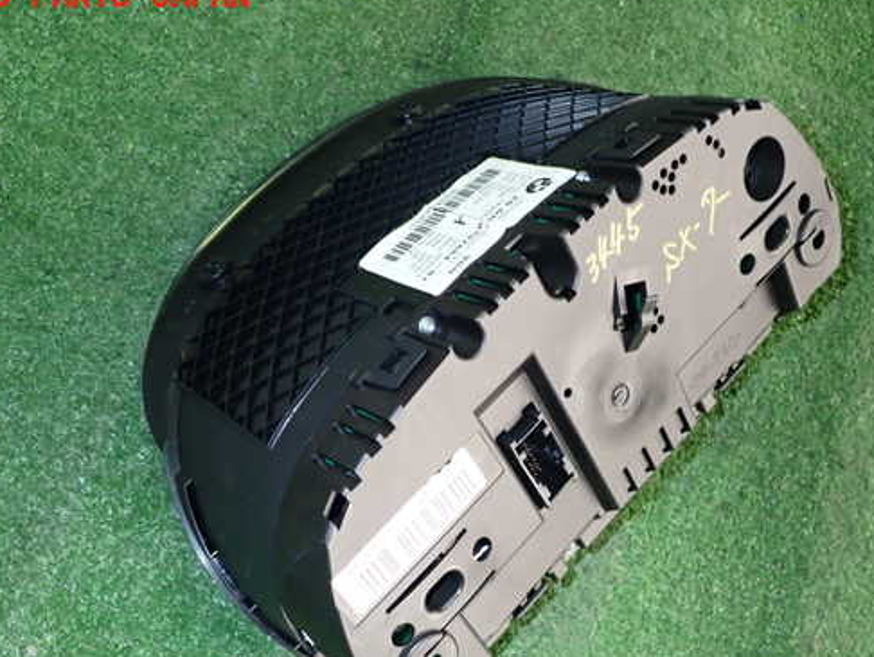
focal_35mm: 37
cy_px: 378
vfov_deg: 38.6
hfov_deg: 50.1
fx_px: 935
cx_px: 462
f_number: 6.3
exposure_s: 1/8
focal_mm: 5.4
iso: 250
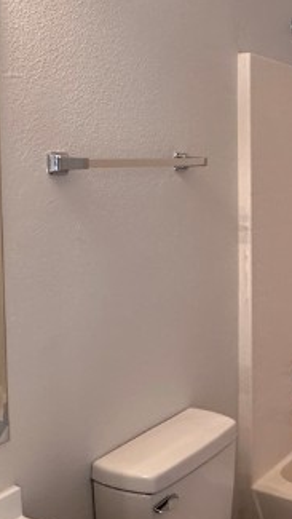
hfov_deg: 24.5
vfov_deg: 42.8
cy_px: 222
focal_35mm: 48
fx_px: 660
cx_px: 238
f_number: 2.2
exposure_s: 1/60
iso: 200
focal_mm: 2.22
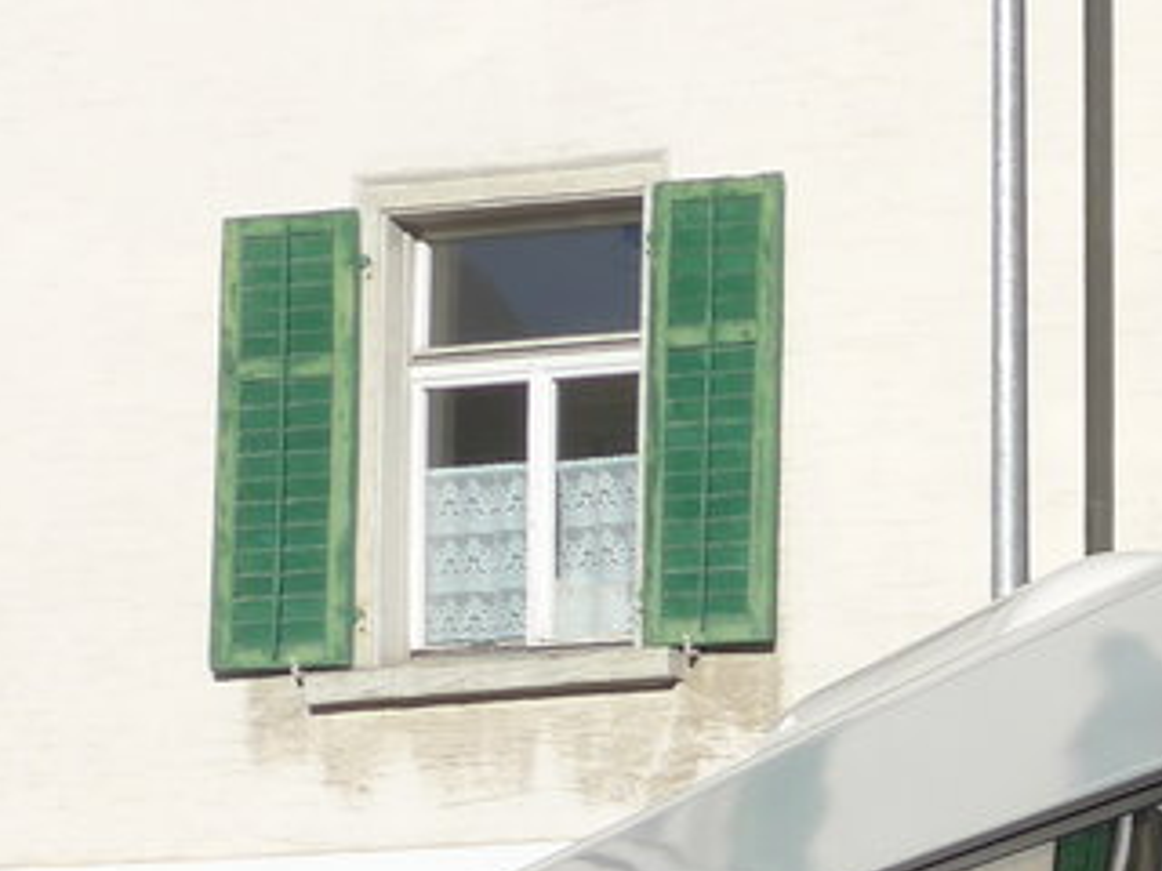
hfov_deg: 10.1
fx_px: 6177
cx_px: 2092
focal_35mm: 184
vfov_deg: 7.9
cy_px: 1336
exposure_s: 1/1600
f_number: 3.2
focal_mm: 10.1
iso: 80
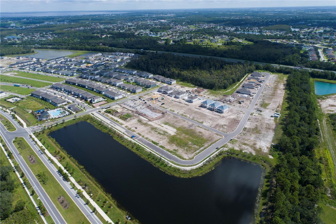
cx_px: 168
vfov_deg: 53.1
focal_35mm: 24
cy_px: 112
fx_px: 224
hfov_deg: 73.8
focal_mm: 8.8
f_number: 4.5
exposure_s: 1/160
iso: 100
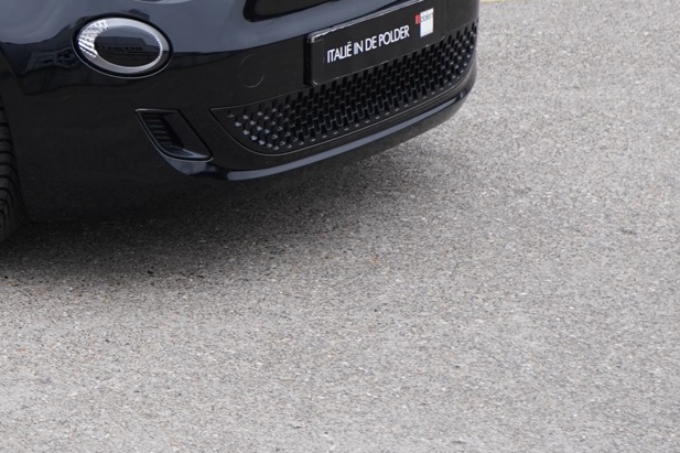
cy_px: -71
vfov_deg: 6.3
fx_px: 4116
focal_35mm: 218
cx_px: -147
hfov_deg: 9.3
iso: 500
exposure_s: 1/160
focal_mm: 70
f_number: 5.6
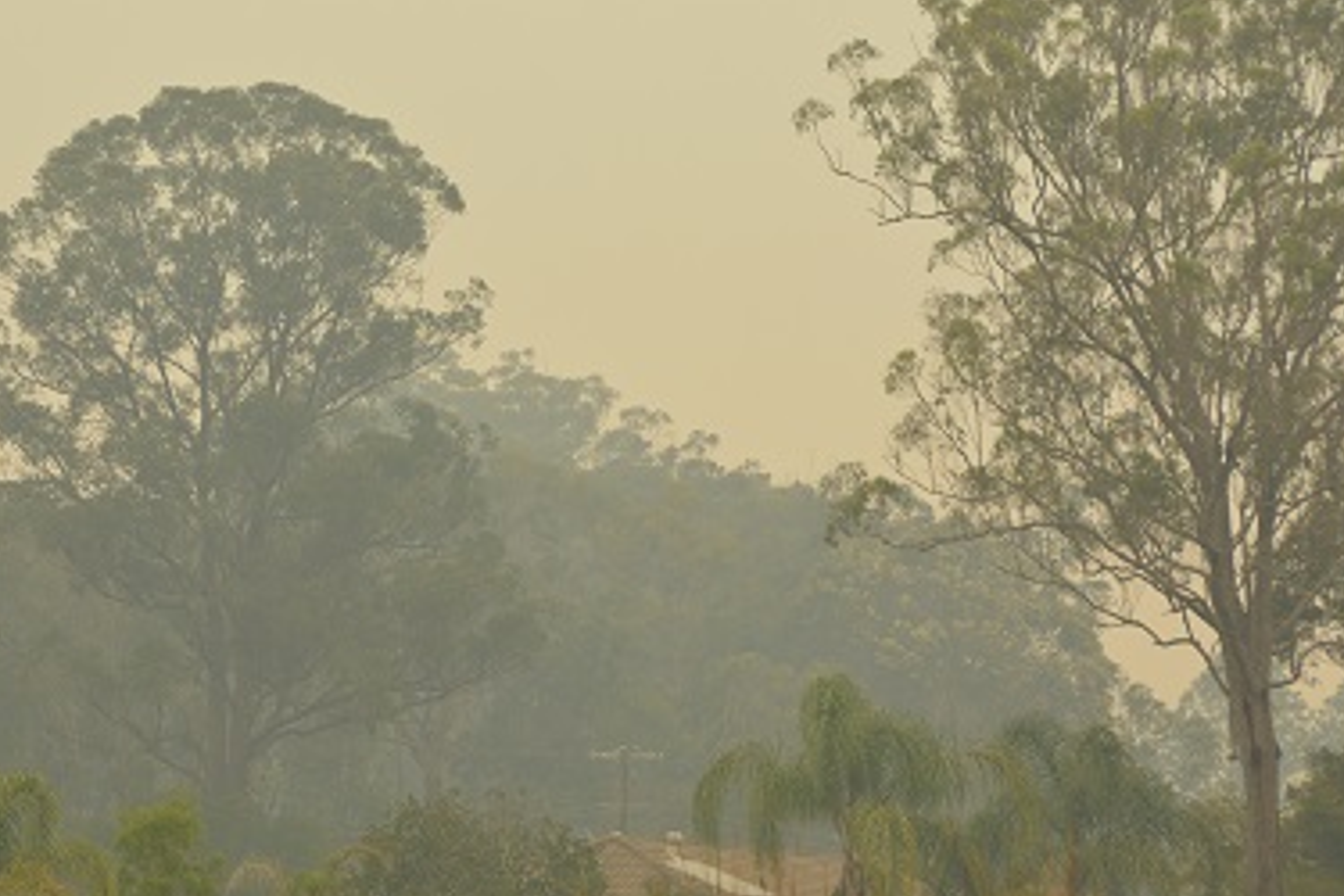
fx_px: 6719
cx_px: 509
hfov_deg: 11.4
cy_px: 443
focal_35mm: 180
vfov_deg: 7.6
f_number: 8
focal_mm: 90
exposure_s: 1/250
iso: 200
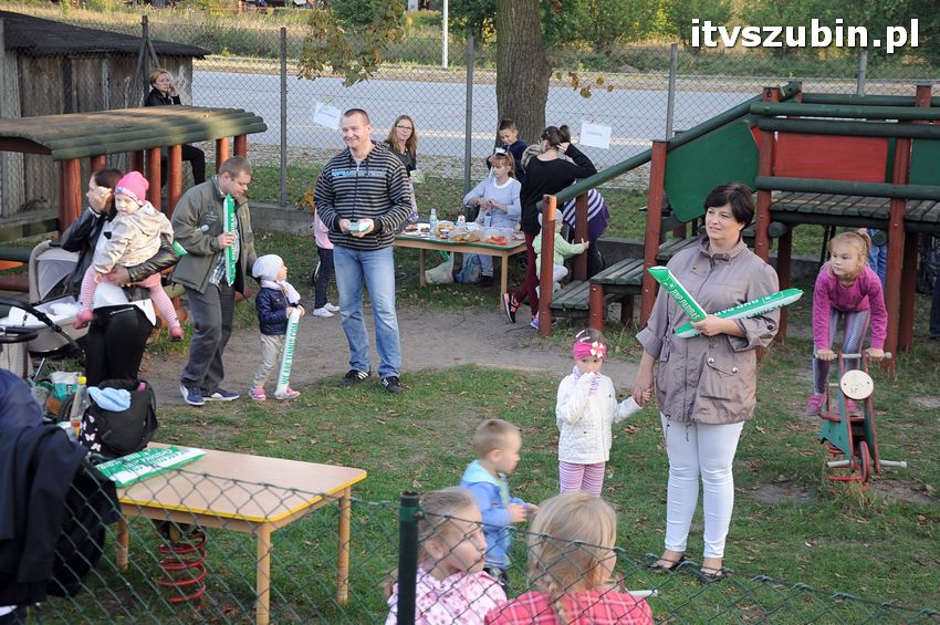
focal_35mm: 68
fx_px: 1761
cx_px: 470
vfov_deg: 20.1
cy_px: 312
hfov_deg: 29.9
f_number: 4.8
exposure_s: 1/100
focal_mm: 45
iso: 320
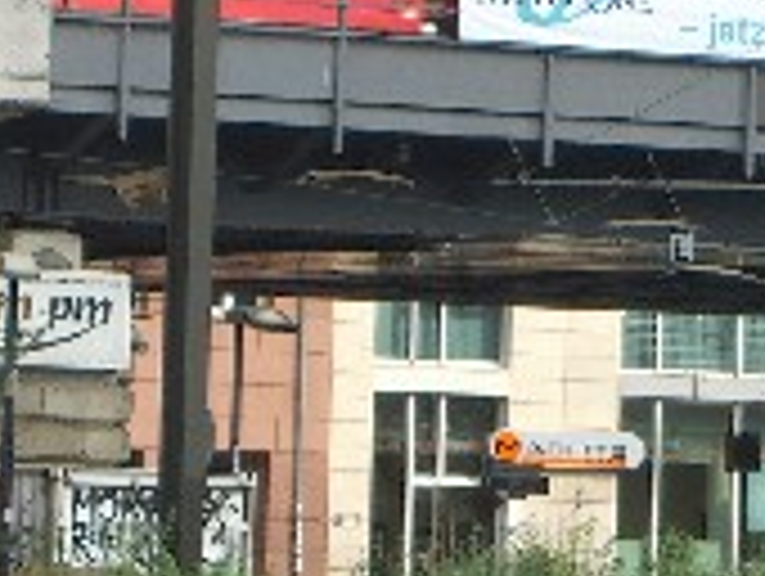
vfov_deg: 3.8
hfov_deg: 5.0
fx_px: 8631
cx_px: 1055
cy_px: 380
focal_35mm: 390
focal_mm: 23.7
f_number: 5.1
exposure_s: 1/160
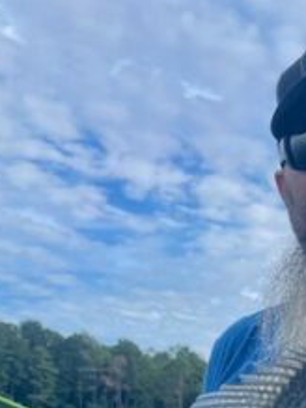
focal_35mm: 60
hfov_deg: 22.9
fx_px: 708
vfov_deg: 28.7
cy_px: 467
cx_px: 341
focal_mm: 4.2
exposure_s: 1/1052
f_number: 1.6
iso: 32
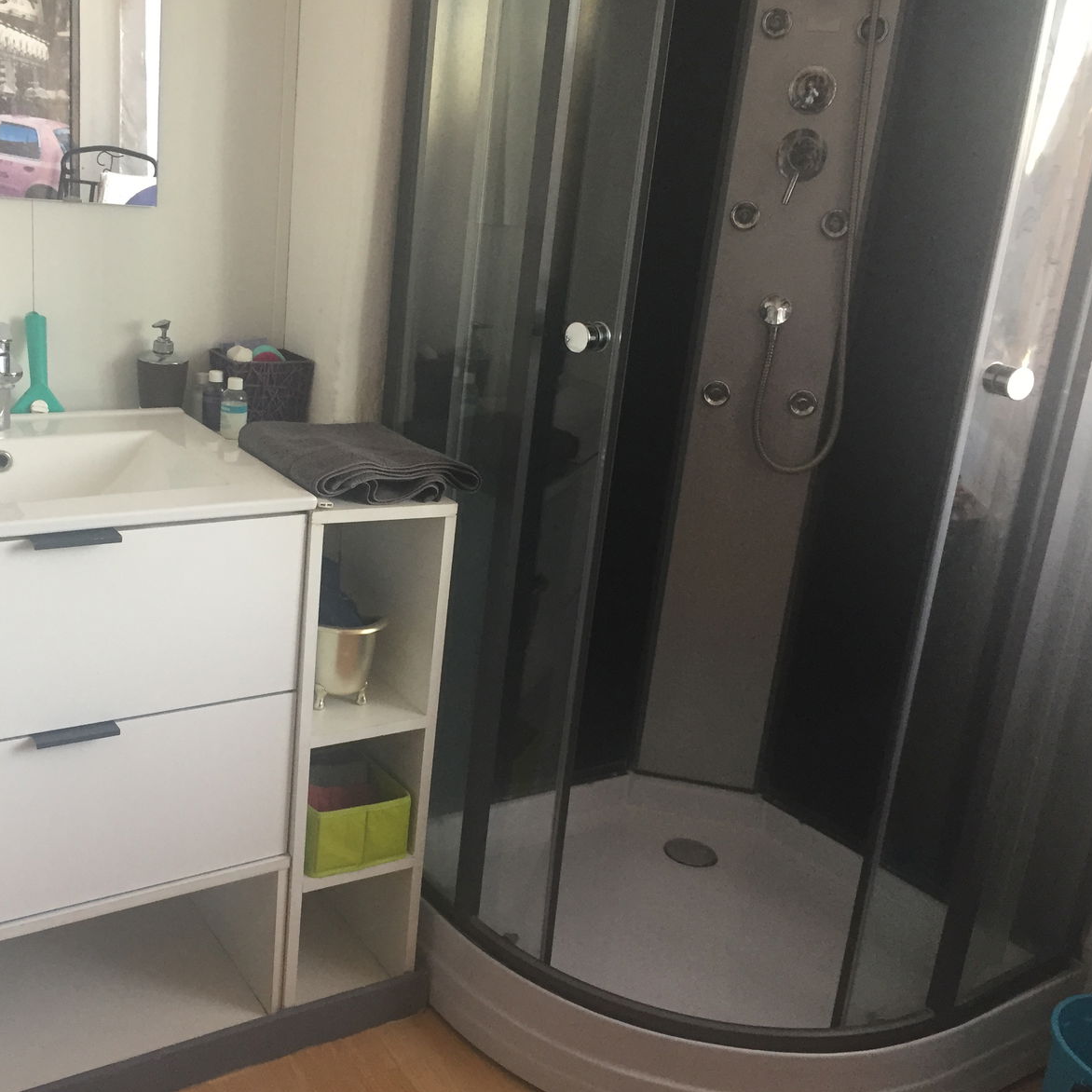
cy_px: 535
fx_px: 1249
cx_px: 403
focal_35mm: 35
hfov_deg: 46.8
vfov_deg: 47.2
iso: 125
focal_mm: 4.15
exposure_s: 1/33
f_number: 2.2
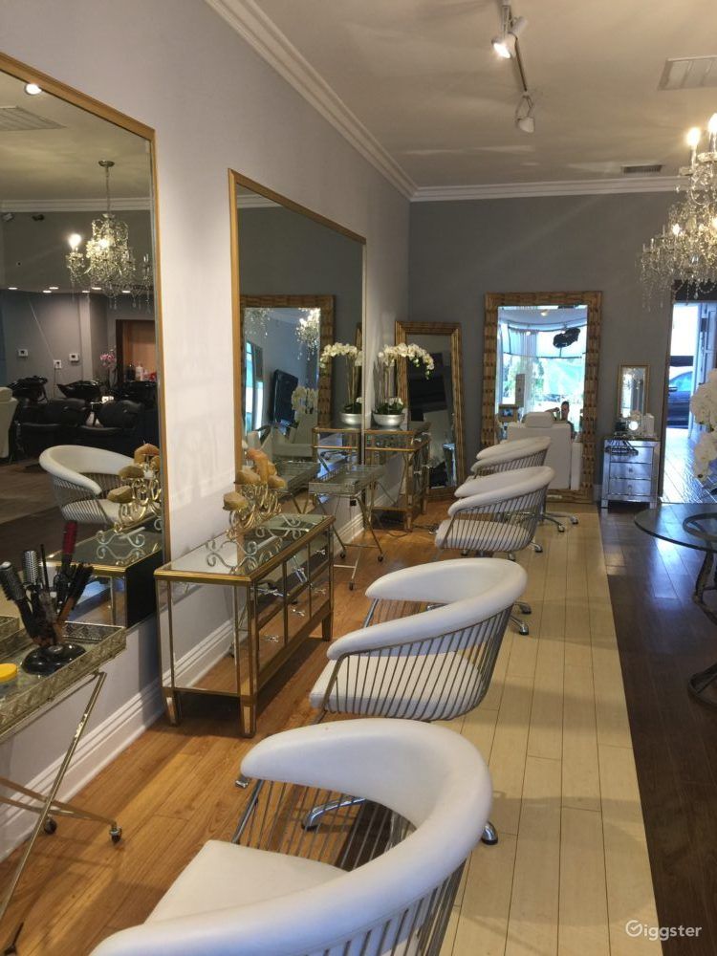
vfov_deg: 61.7
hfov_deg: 48.2
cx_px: 358
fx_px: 801
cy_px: 478
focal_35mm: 29
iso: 40
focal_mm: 4.15
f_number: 2.2
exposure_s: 1/30
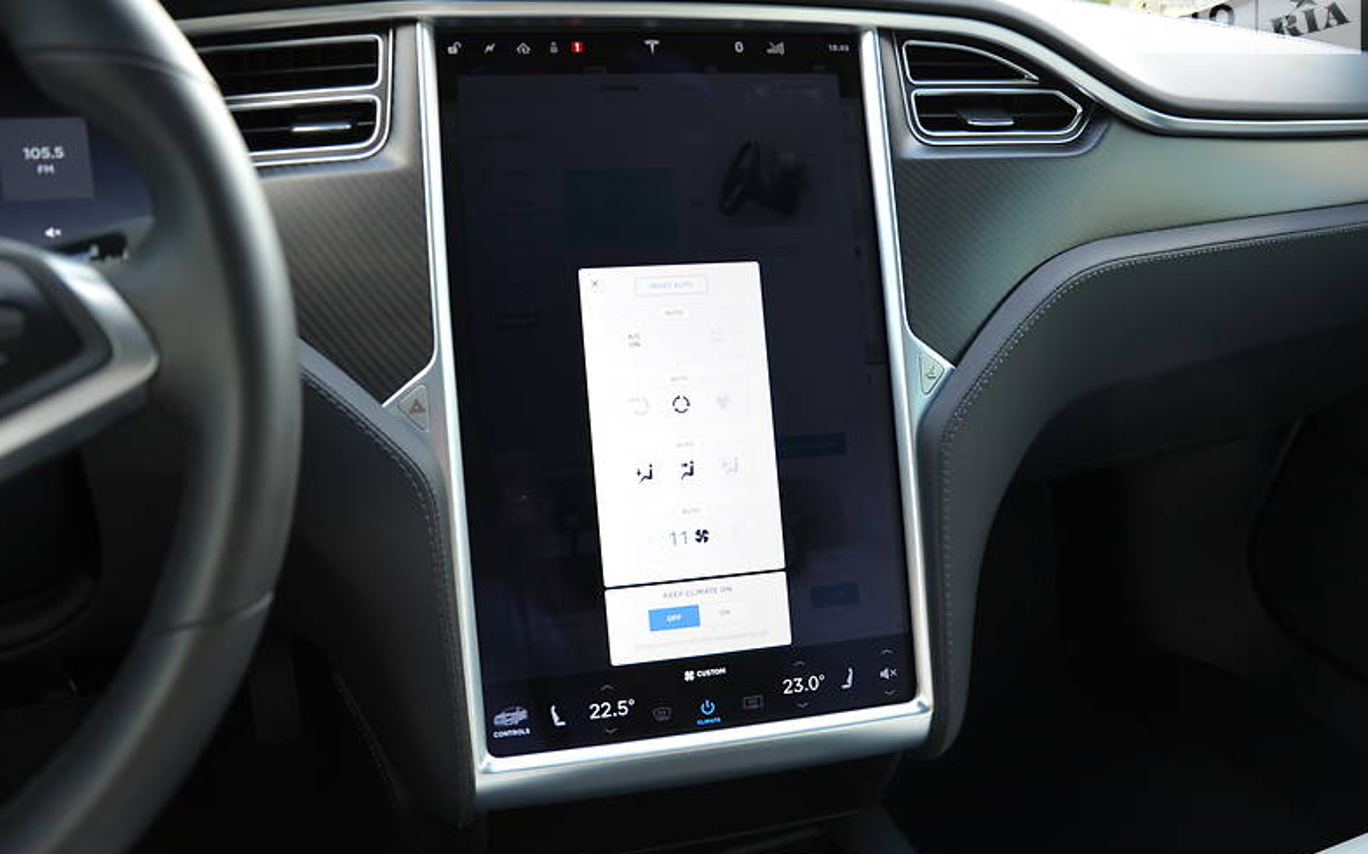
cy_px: 420
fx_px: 1044
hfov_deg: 66.5
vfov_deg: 44.5
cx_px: 690
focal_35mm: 28
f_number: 4
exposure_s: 1/60
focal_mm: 18
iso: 400
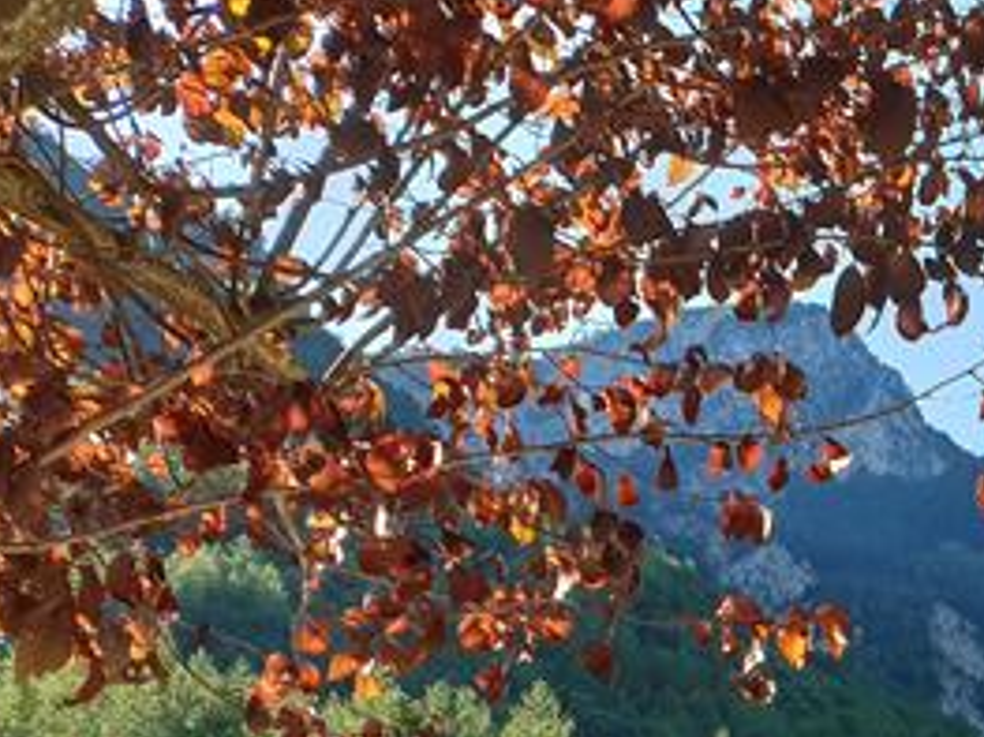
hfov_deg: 21.5
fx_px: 2245
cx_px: 1388
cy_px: 1089
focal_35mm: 79
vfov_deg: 17.0
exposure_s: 1/803
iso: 50
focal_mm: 4.3
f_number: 2.4
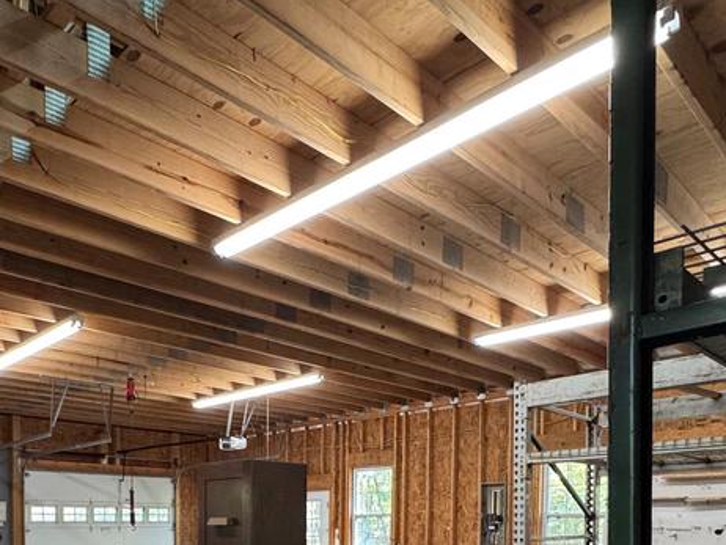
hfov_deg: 56.7
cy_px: 550
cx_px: 226
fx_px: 650
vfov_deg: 39.8
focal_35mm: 31
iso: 640
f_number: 2.2
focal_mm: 2.22
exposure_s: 1/60
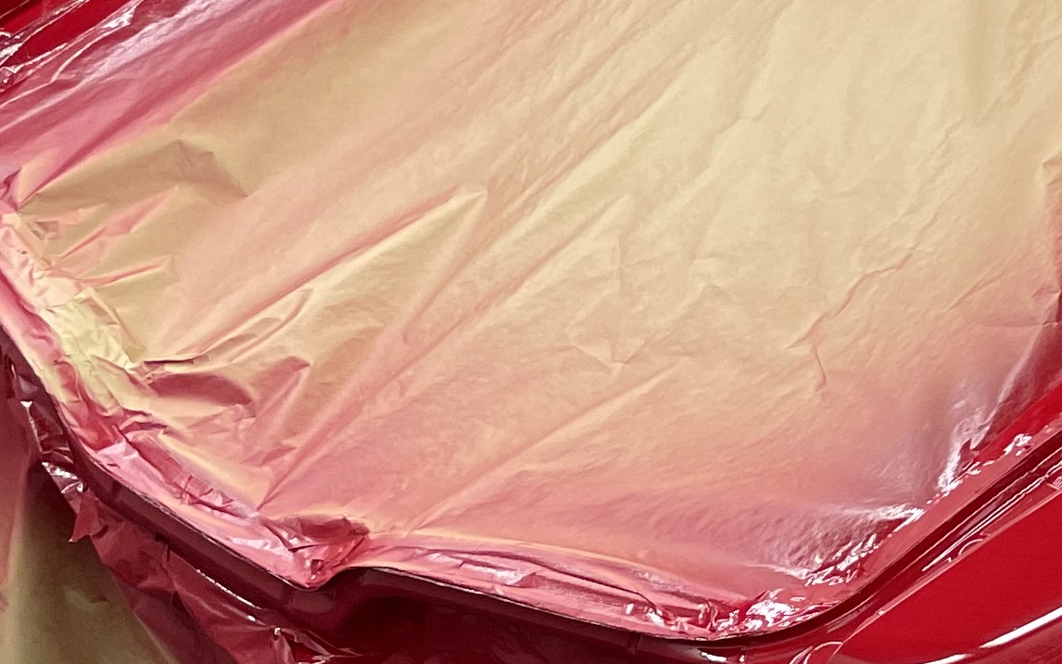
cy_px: 94
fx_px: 2807
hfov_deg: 19.8
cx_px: 1349
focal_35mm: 97
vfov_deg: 13.4
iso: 100
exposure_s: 1/100
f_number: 1.6
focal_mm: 4.2
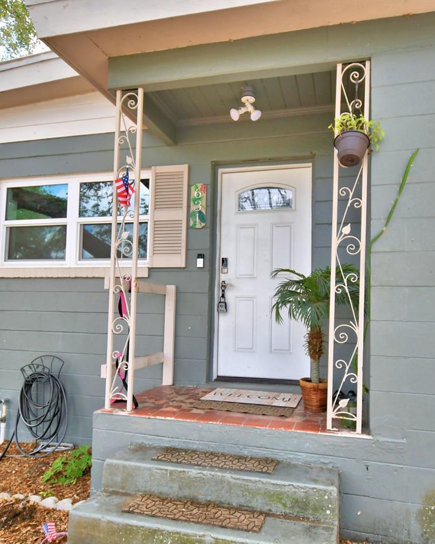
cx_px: 254
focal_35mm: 23
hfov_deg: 60.5
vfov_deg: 72.5
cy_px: 293
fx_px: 370
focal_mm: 10
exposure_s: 1/250
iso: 200
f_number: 4.5
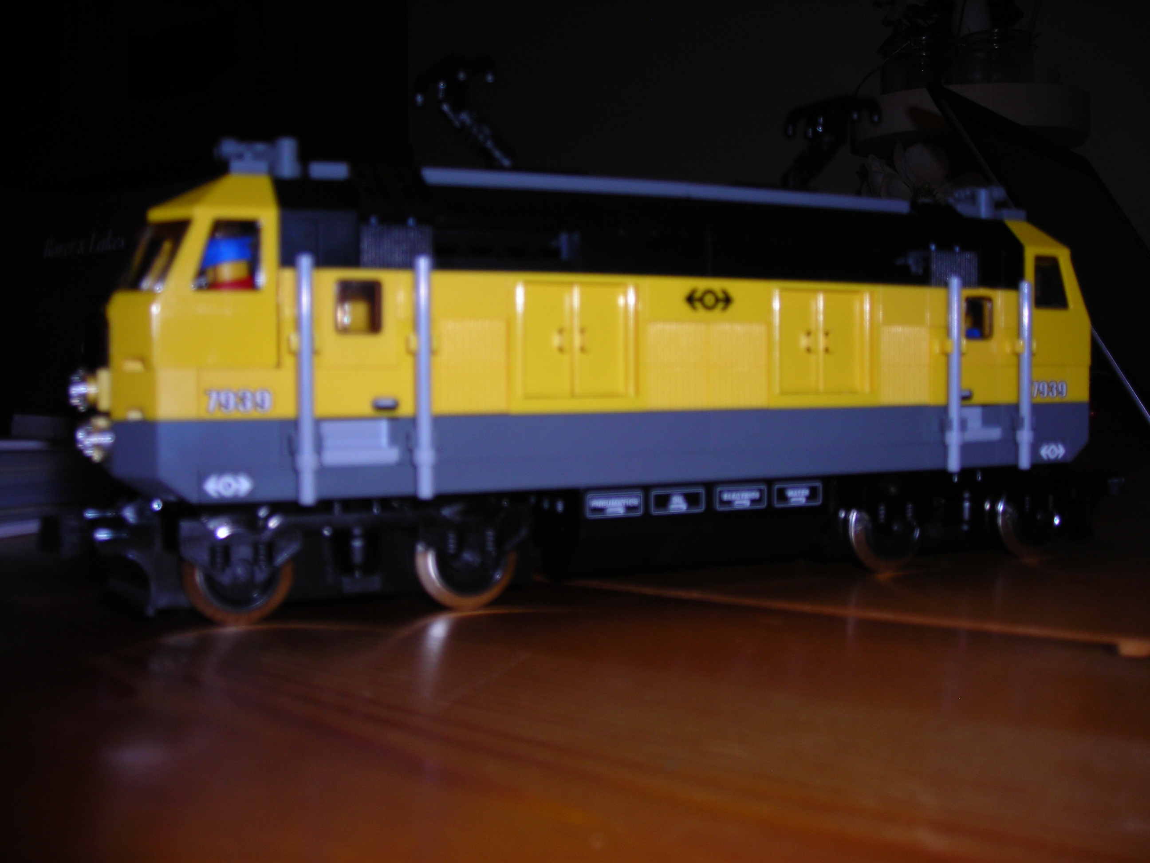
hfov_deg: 49.0
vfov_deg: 37.7
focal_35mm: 38
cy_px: 432
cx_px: 575
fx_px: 1262
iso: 50
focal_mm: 6.3
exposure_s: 1/60.1
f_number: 3.2
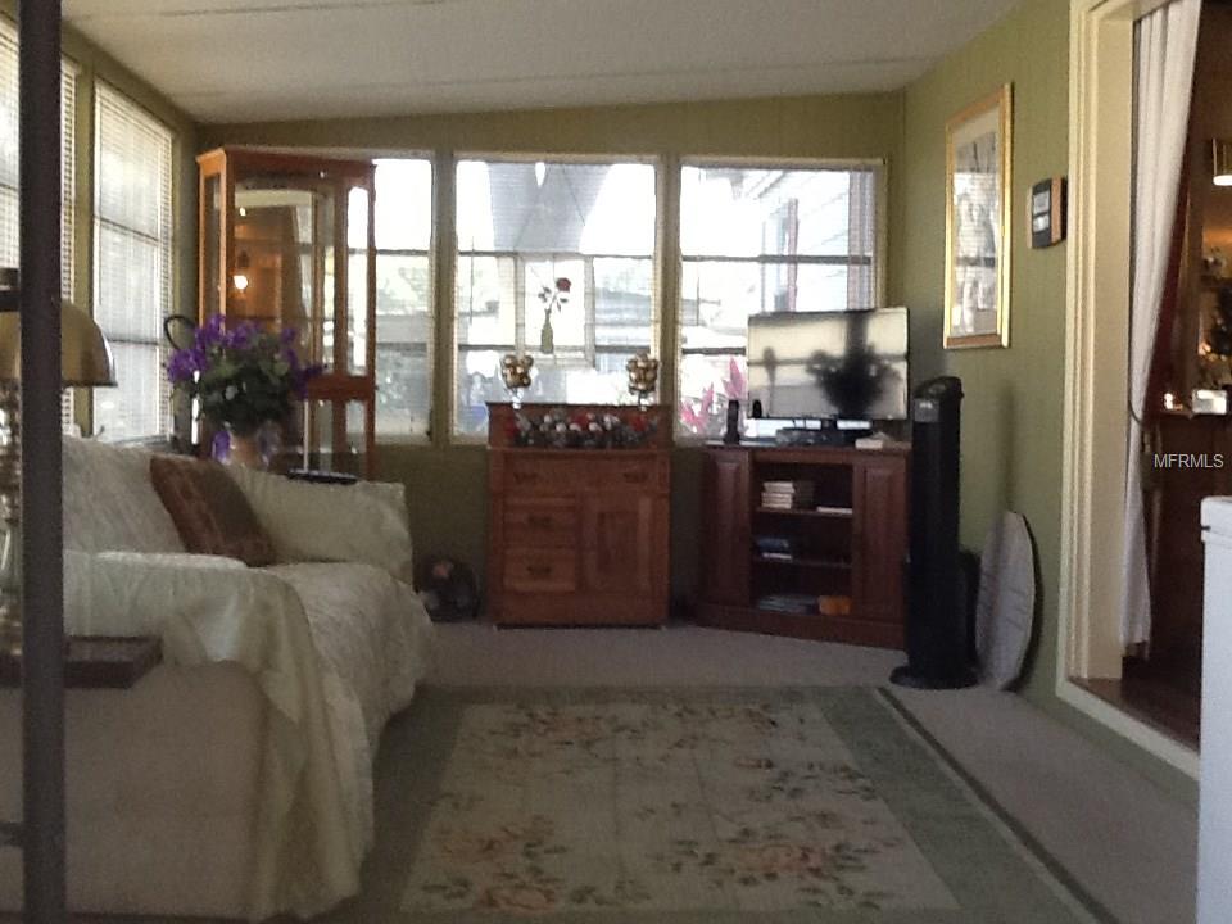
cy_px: 462
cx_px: 616
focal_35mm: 44
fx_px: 1566
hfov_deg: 42.9
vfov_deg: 32.9
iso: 100
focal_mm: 2.03
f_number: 2.4
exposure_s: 1/30
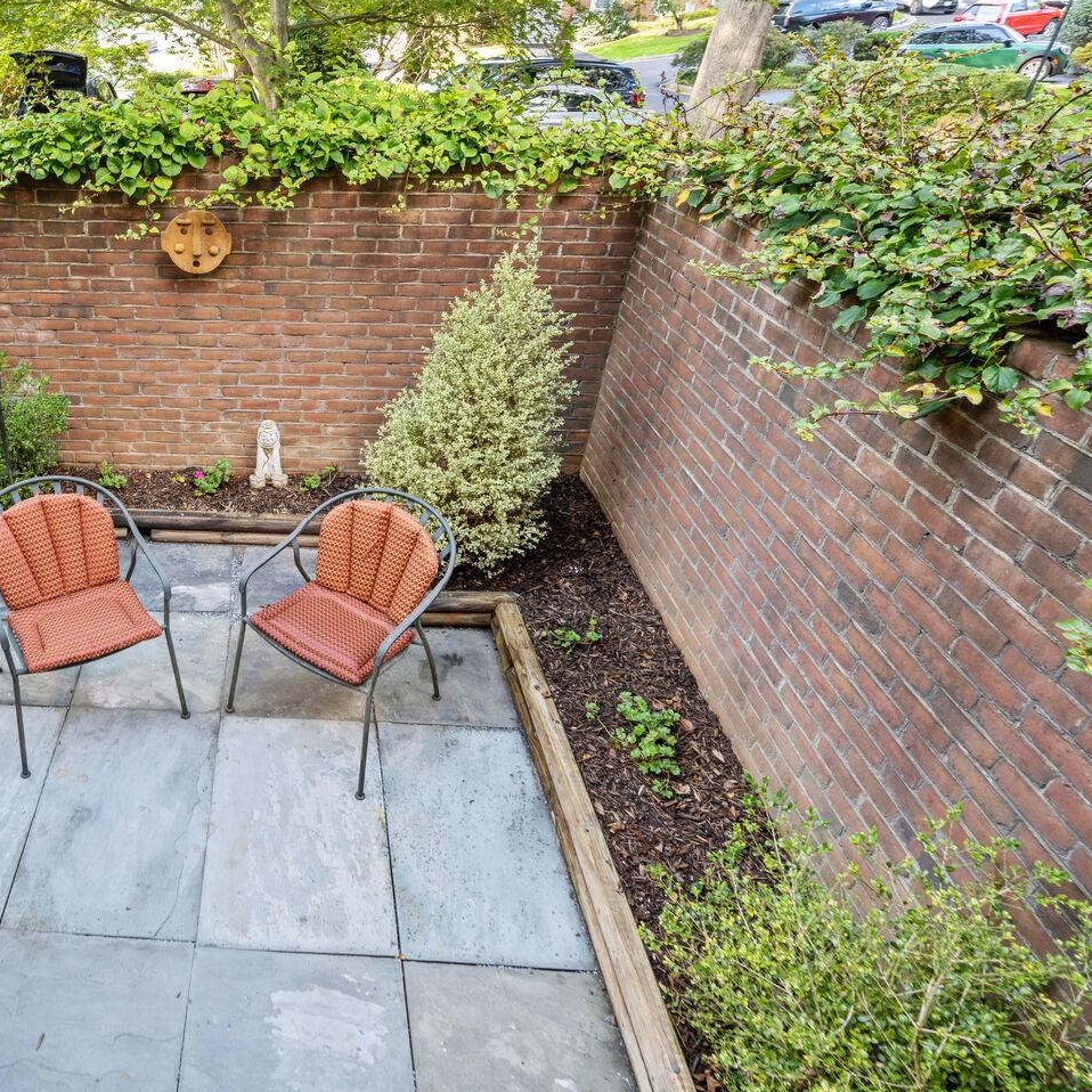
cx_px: 229
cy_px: 521
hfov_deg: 62.0
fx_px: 821
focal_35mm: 23
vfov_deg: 67.2
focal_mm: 15
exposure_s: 1/8
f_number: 9
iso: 200
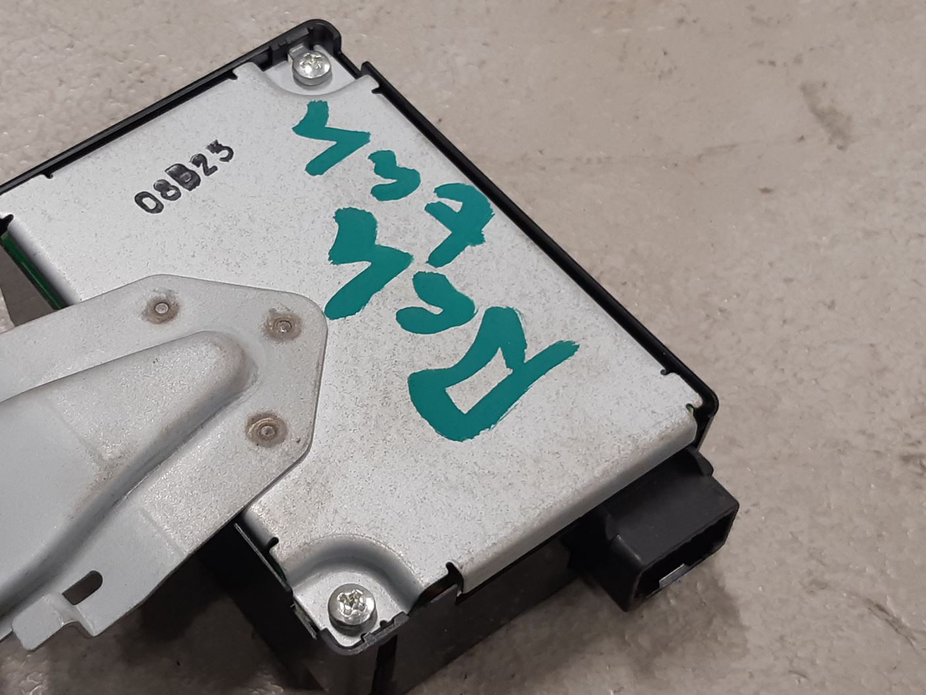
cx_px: 264
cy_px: 376
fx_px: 1017
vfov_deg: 37.7
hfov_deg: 47.6
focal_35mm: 38
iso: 100
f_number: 1.7
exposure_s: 1/50
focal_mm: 3.93
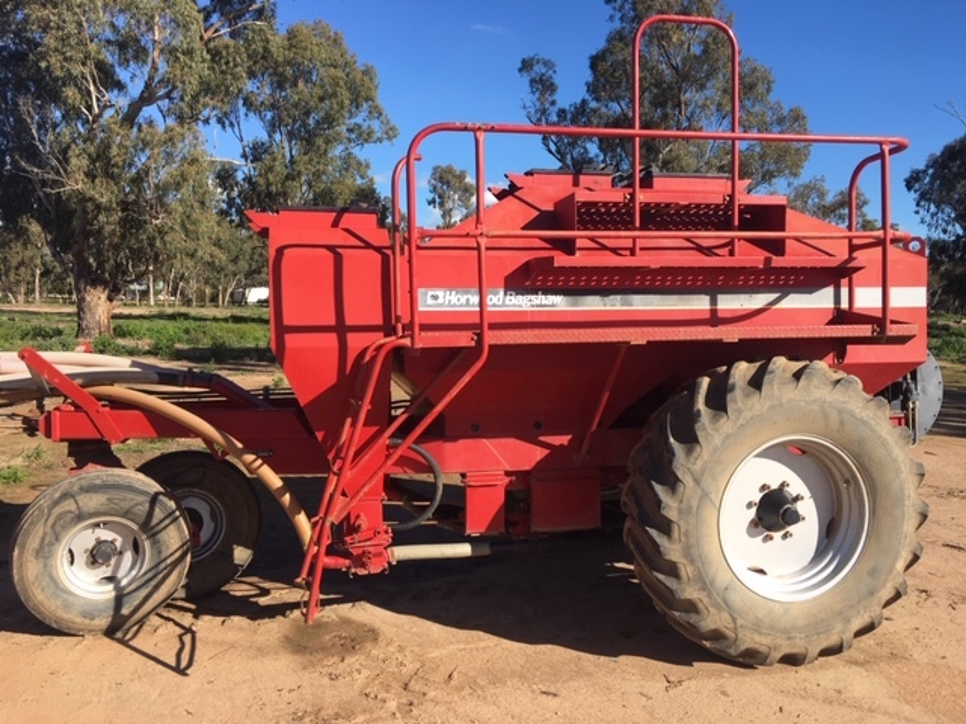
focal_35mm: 29
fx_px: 809
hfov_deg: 61.7
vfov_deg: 48.2
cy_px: 362
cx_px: 483
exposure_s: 1/938
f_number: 2.2
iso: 25
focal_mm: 4.15
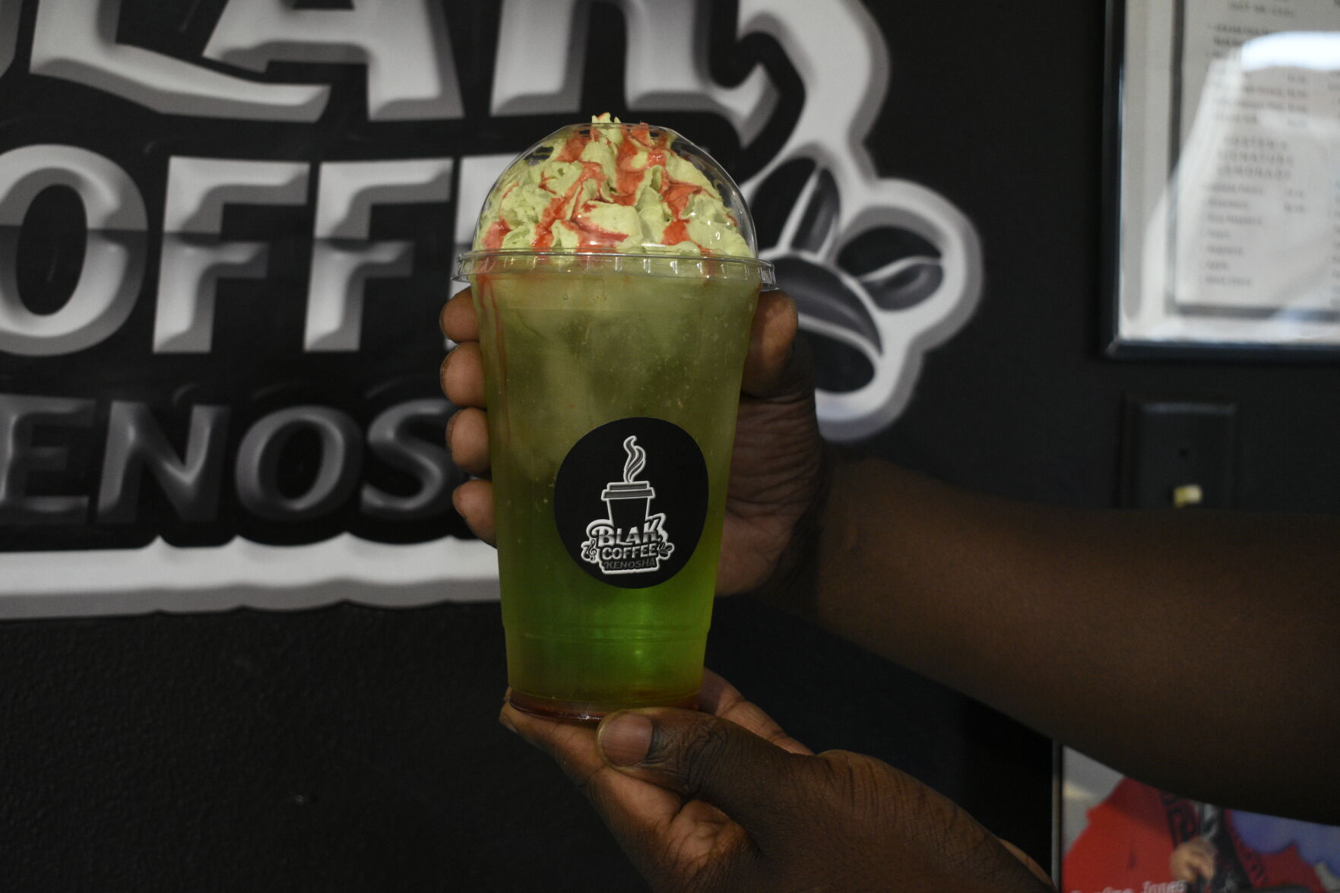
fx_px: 1954
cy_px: 446
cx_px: 670
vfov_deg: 25.7
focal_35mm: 52
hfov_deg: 37.9
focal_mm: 35
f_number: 4.5
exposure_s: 1/200
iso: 1600
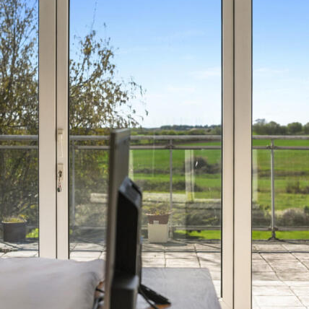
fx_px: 656
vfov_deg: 26.5
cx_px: 150
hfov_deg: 26.5
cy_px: 153
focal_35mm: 65
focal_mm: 50
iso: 400
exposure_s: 1/640
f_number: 4
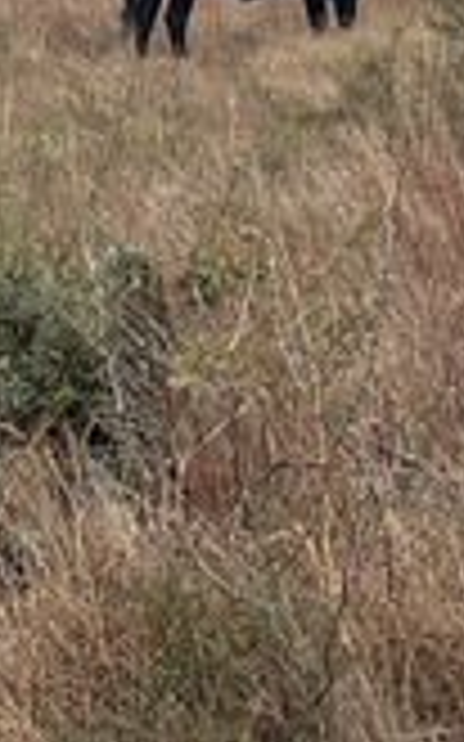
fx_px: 6419
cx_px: 1171
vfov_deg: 6.6
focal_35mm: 317
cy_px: 27
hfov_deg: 4.1
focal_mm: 9
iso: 25
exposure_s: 1/261
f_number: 2.8
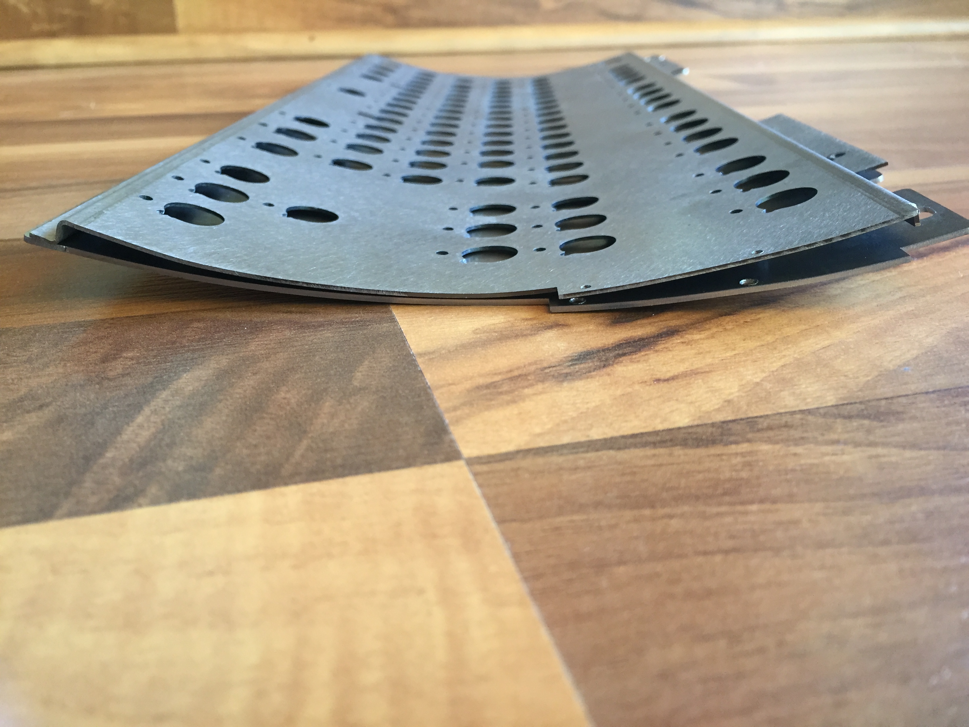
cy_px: 364
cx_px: 484
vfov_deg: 48.2
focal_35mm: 29
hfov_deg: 61.7
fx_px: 812
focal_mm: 4.15
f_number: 2.2
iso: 125
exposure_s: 1/30
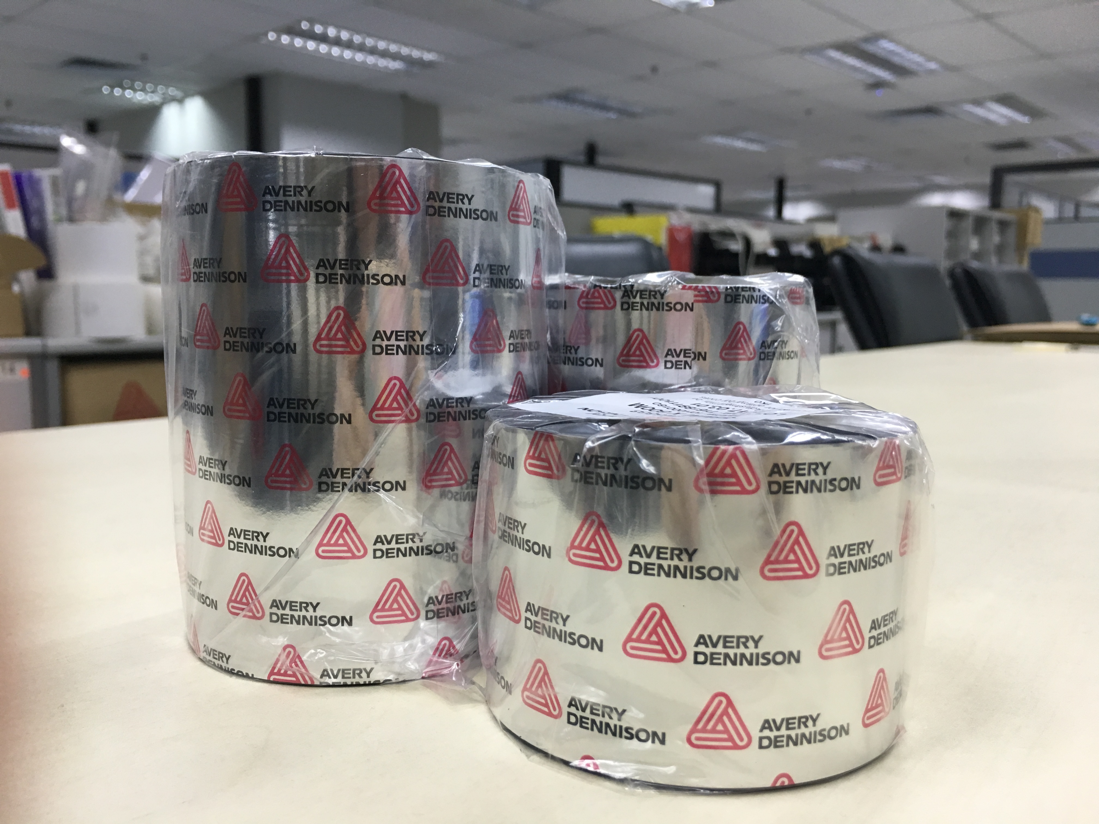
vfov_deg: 48.2
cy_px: 412
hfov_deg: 61.7
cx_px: 550
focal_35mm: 29
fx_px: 921
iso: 64
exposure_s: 1/33
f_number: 2.2
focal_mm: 4.15
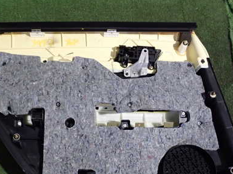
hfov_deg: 38.0
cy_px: 120
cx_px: 87
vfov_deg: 28.9
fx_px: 337
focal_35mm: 50
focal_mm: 5.79
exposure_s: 1/30
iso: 640
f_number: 2.4
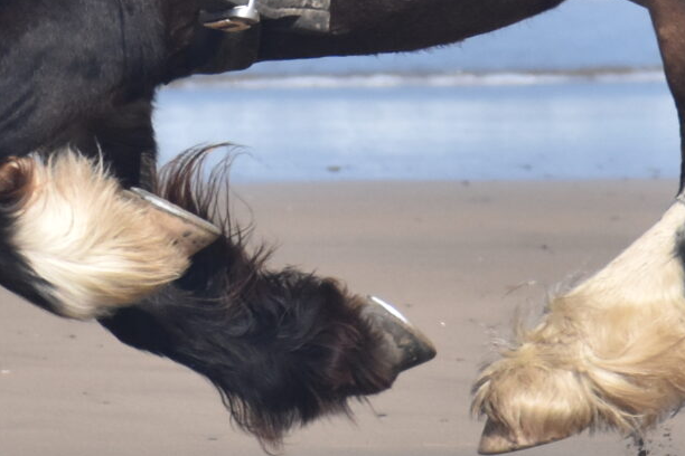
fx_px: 35827
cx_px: 213
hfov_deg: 1.1
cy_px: -205
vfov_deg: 0.7
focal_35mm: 1883
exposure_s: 1/3200
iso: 800
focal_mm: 300
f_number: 7.1
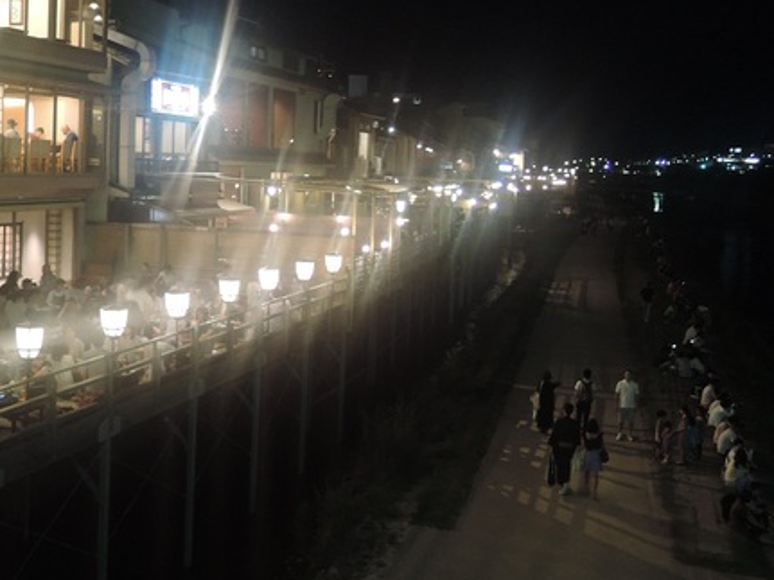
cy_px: 213
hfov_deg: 41.2
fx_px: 1028
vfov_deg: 31.3
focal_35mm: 46
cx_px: 335
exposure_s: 1/8
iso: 500
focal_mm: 7.5
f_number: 2.5
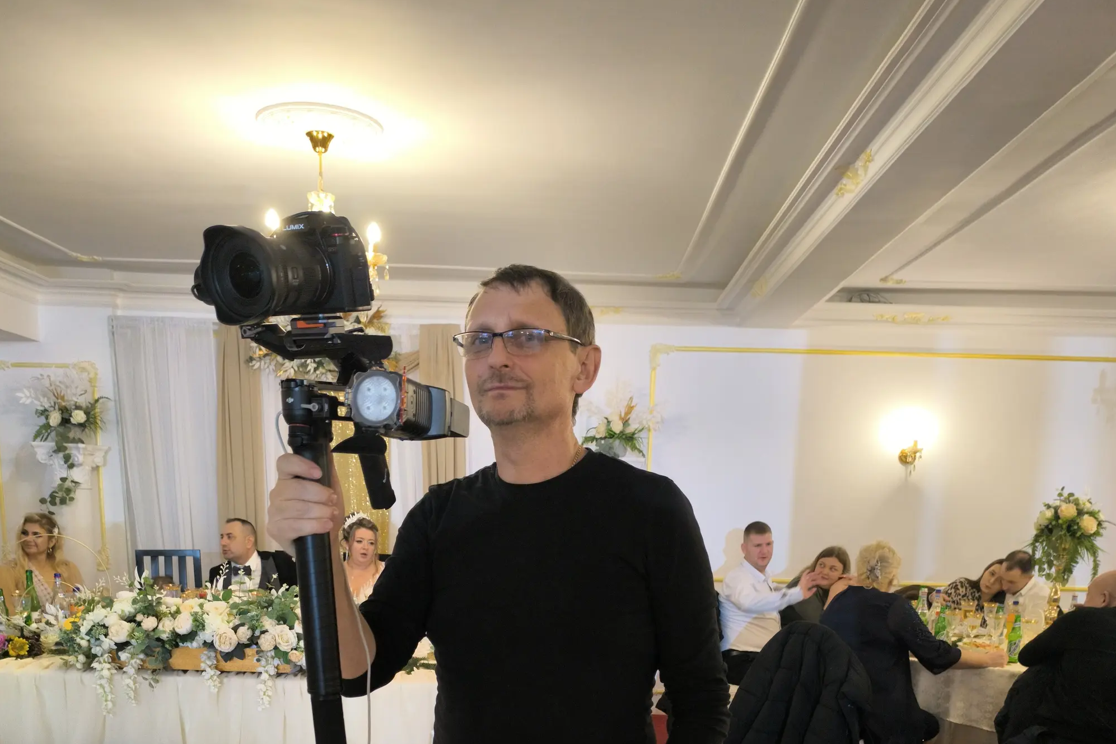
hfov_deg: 58.7
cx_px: 559
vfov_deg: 37.2
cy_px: 728
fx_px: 992
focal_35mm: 32
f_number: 1.65
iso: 800
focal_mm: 6.14
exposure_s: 1/25
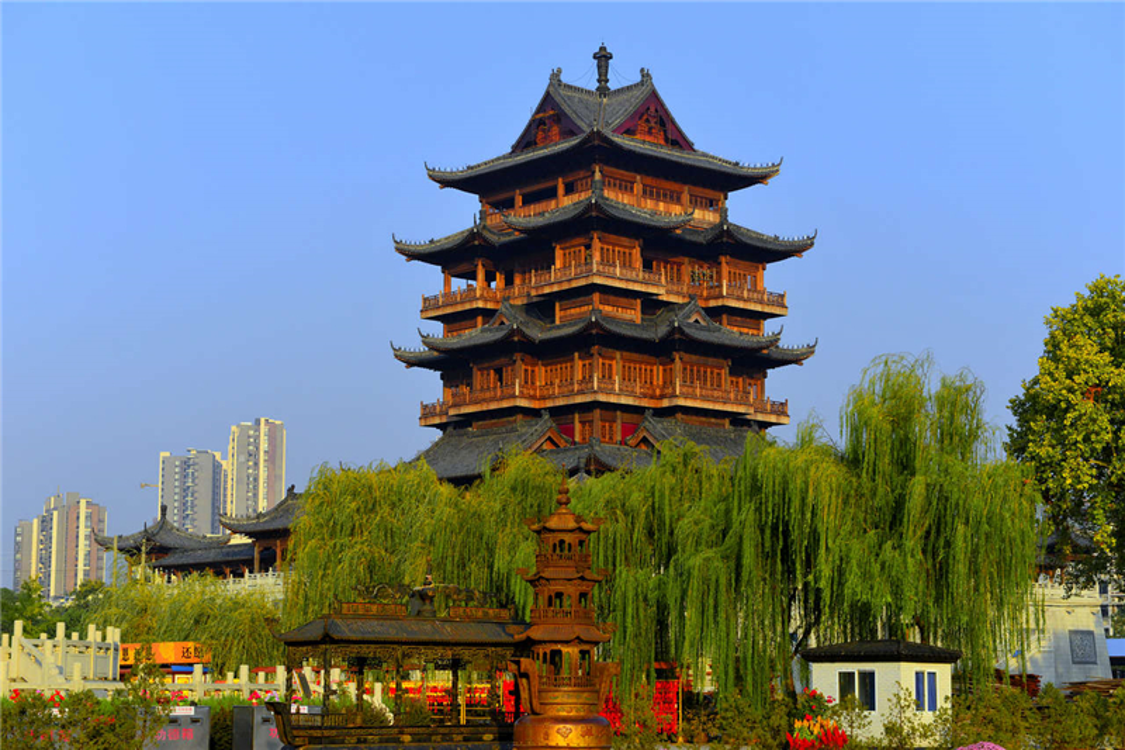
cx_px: 562
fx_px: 2187
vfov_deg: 19.4
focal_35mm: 70
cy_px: 375
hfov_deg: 28.8
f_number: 8
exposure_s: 1/2000
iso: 800
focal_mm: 70
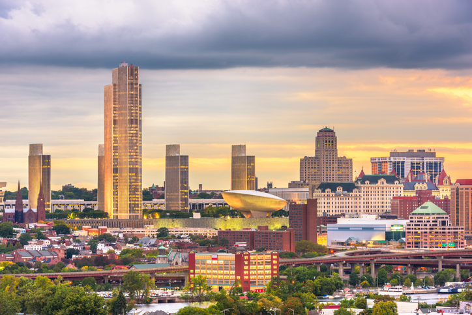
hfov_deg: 12.1
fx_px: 2229
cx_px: 236
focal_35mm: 170
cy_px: 158
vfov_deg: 8.1
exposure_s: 4
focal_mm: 170
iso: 64
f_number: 16
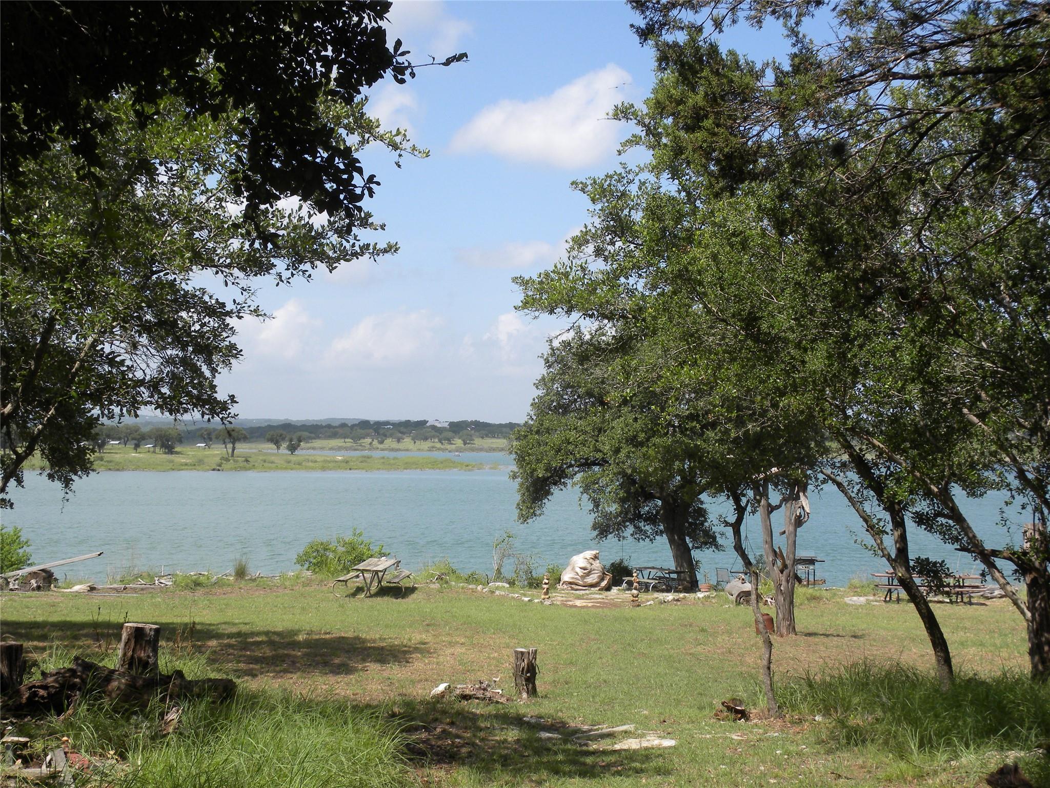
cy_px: 394
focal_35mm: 52
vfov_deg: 28.0
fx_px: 1577
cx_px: 525
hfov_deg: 36.8
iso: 64
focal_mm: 9.2
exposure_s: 1/246
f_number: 5.6
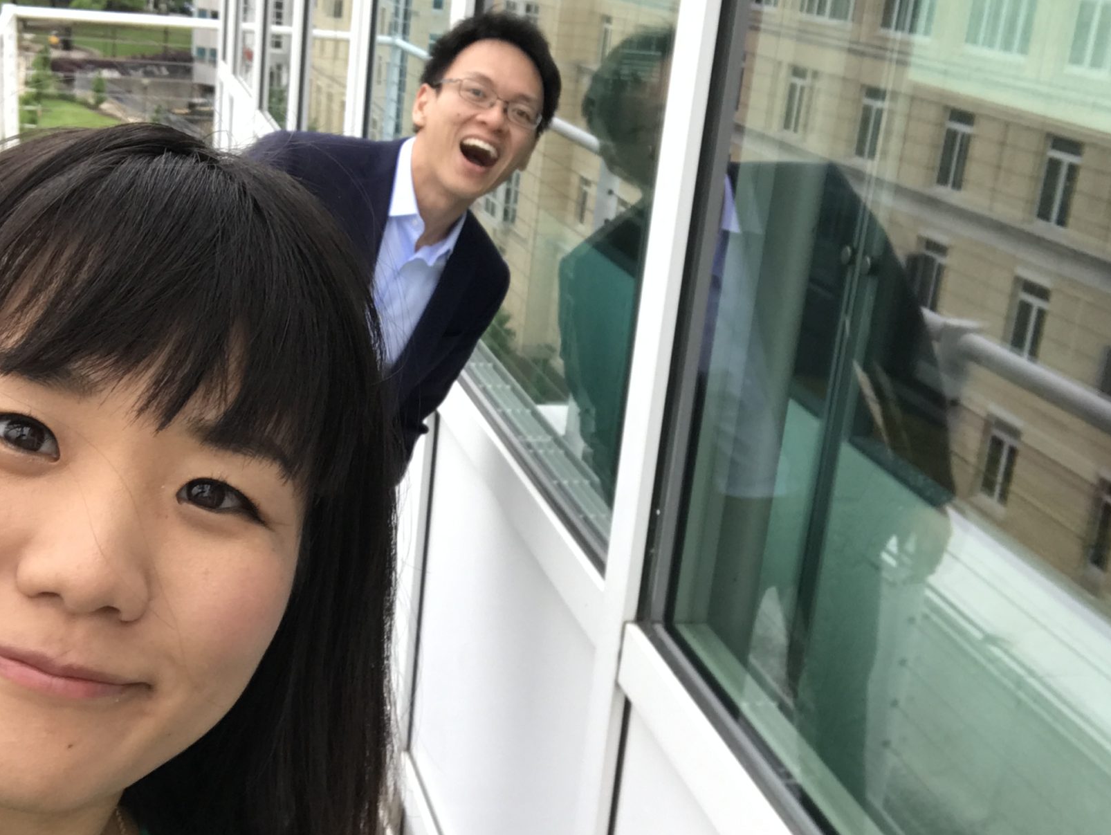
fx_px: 1638
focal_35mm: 51
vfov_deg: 28.6
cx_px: 420
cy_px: 455
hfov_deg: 37.3
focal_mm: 2.87
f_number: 2.2
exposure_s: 1/120
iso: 25
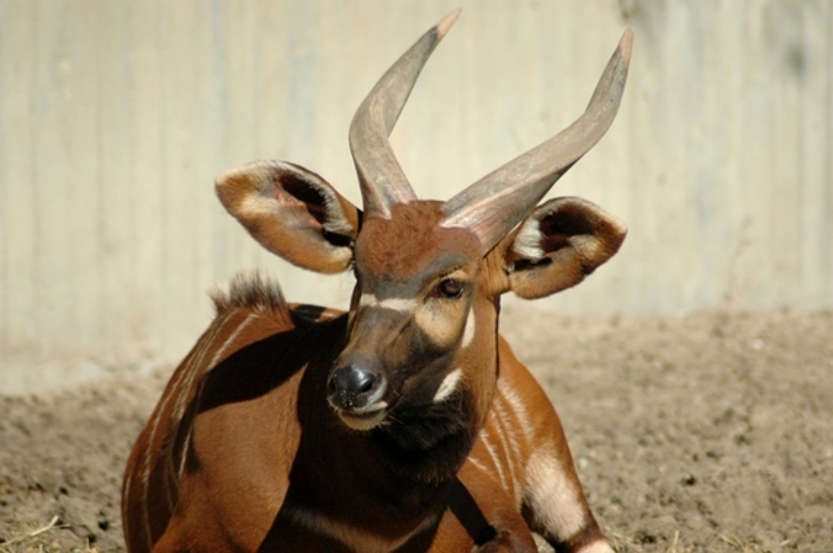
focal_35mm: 450
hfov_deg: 4.6
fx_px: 10400
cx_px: 416
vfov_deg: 3.0
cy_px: 276
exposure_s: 1/2500
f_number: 6.3
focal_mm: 300
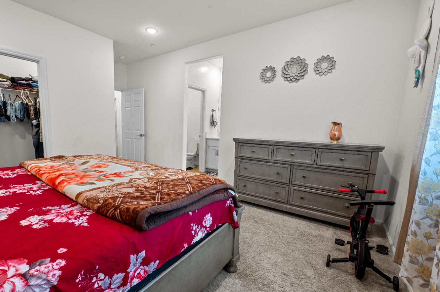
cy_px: 153
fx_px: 195
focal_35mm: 16
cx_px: 190
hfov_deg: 96.2
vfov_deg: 73.6
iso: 250
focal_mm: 14
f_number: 9
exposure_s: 1/1.25
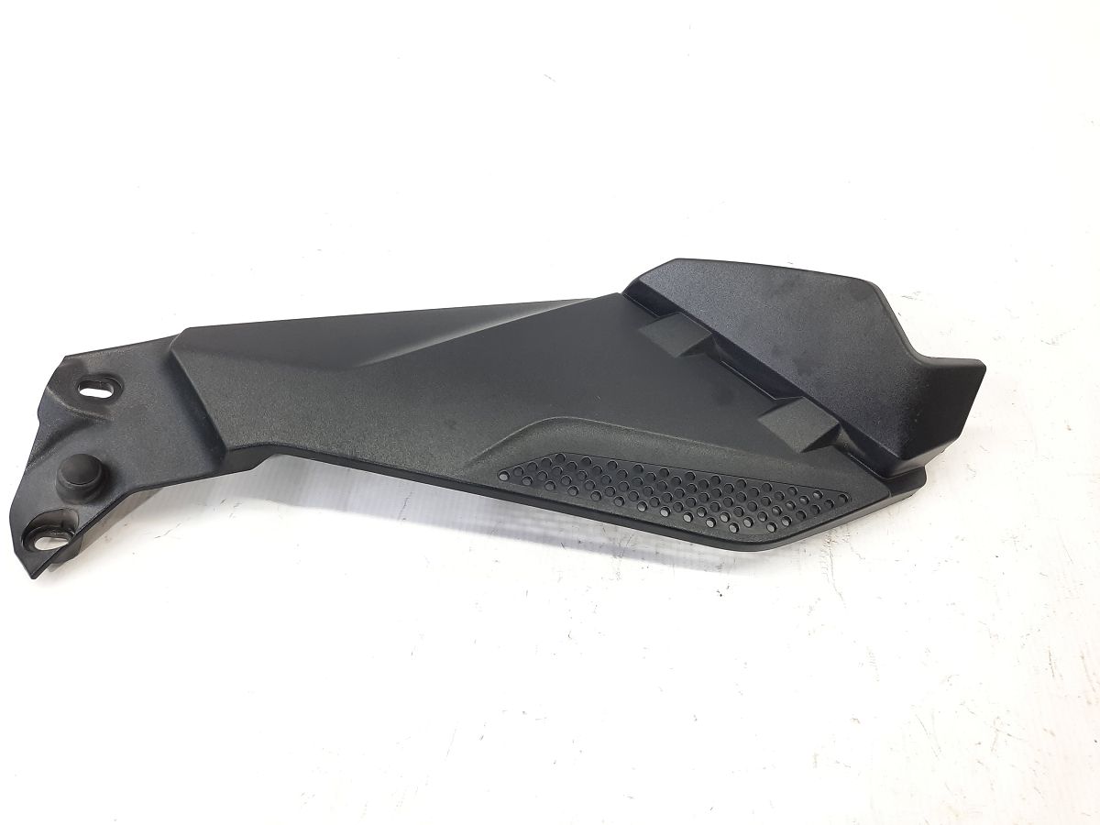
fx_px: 794
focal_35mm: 25
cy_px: 412
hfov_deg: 69.4
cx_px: 550
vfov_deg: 54.9
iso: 80
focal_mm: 4.6
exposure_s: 1/50
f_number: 2
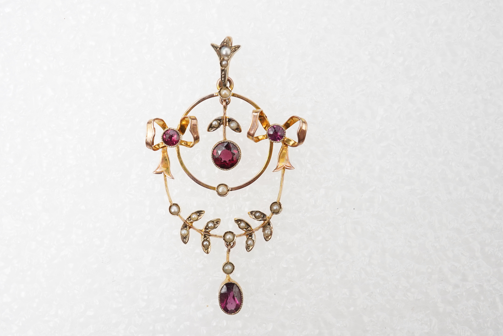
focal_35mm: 51
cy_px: 181
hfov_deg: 38.8
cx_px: 227
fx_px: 712
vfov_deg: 26.5
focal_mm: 30
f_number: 16
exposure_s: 1/125
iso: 640
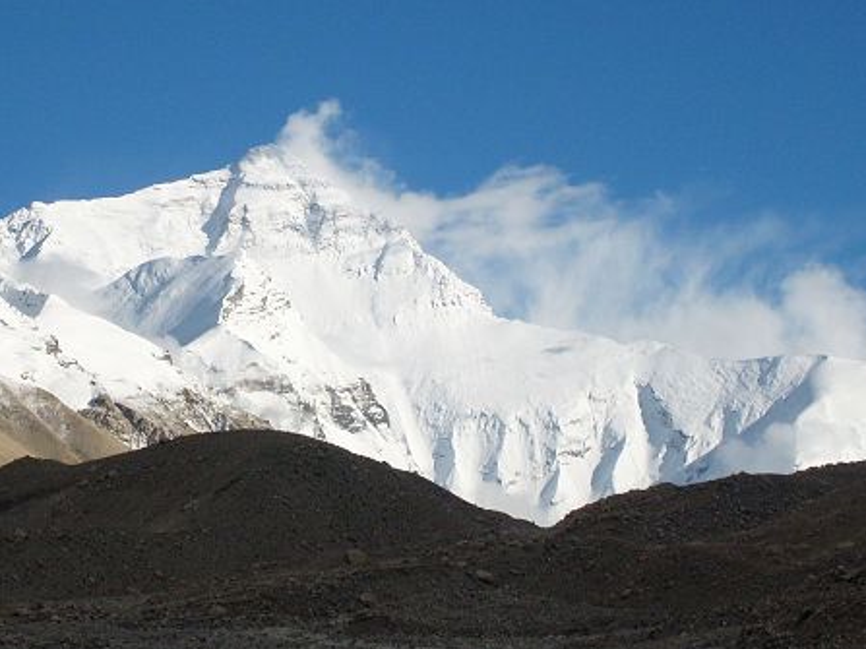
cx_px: 308
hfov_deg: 13.6
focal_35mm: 145
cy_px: 163
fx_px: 3627
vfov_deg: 10.2
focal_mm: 13.7
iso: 80
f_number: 10.6
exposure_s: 1/250
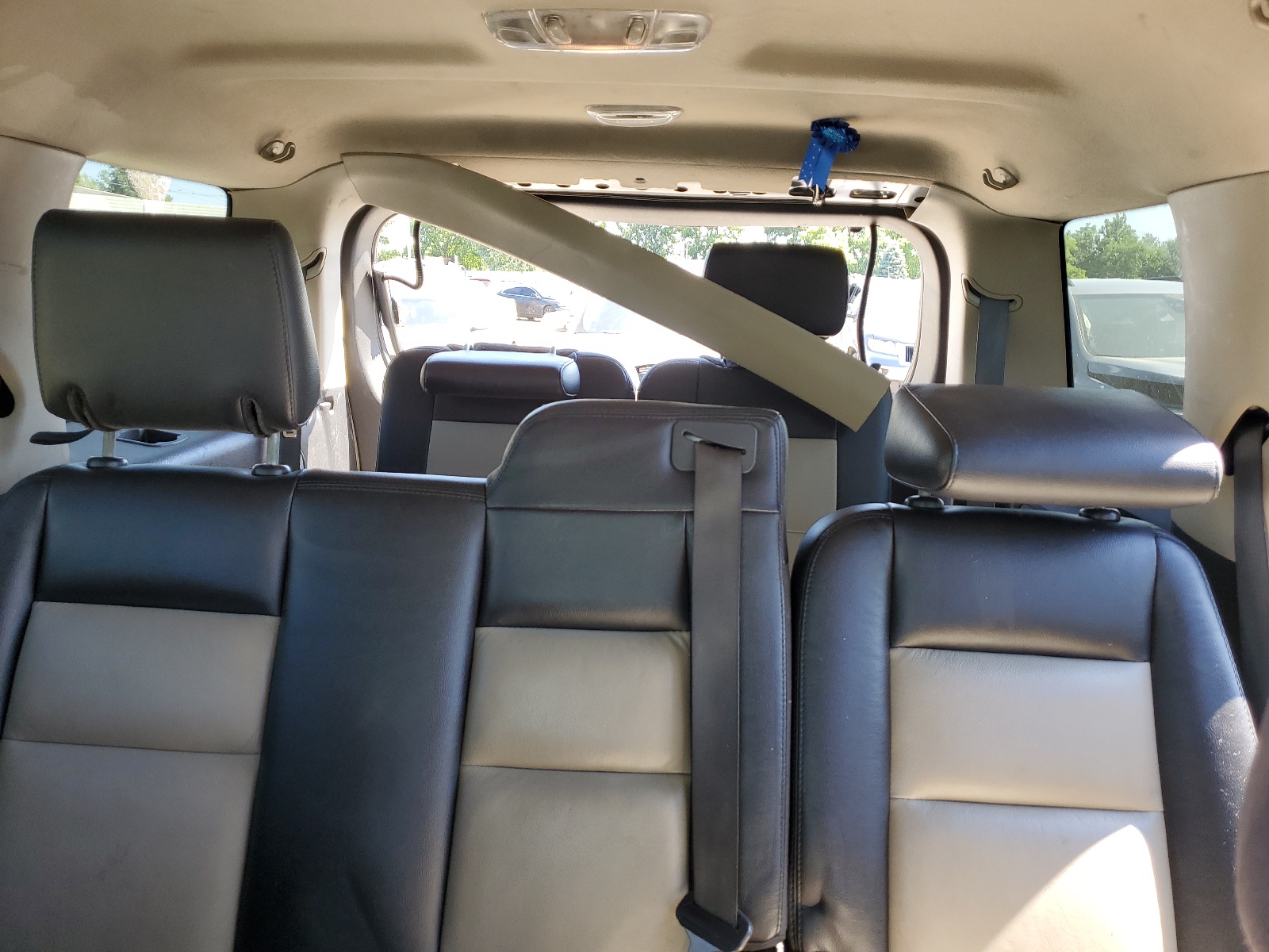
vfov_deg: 53.1
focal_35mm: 26
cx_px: 634
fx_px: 953
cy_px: 476
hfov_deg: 67.3
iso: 50
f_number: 1.5
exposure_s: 1/141
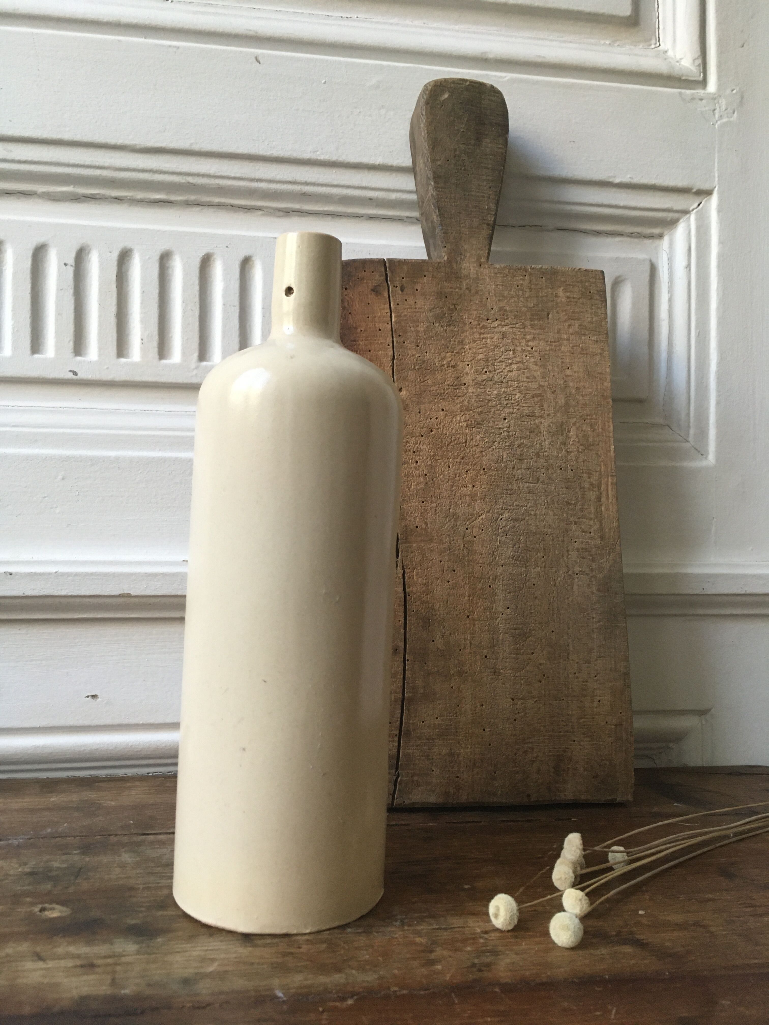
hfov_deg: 48.2
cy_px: 512
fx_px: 859
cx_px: 384
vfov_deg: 61.7
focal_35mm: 29
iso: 160
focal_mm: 4.15
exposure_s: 1/33
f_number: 2.2
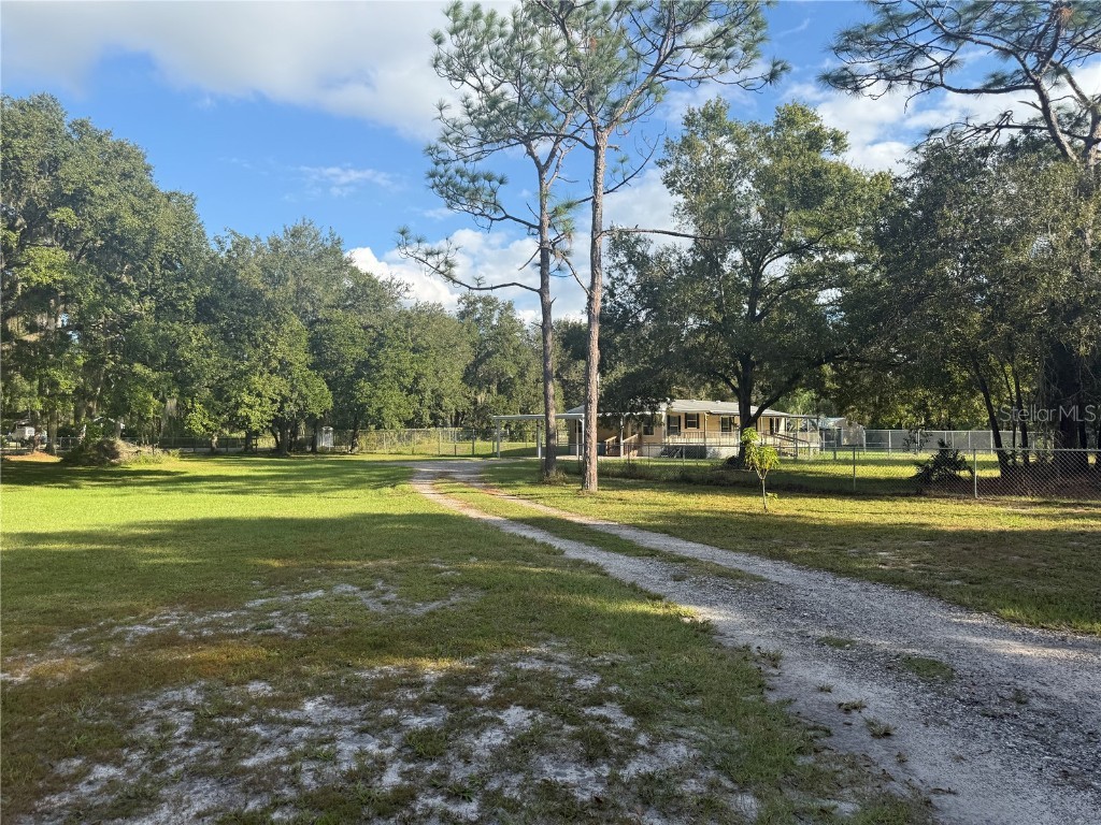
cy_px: 412
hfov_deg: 71.6
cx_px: 550
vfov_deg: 56.8
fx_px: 763
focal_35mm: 24
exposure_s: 1/2000
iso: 80
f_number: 1.78
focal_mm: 6.76
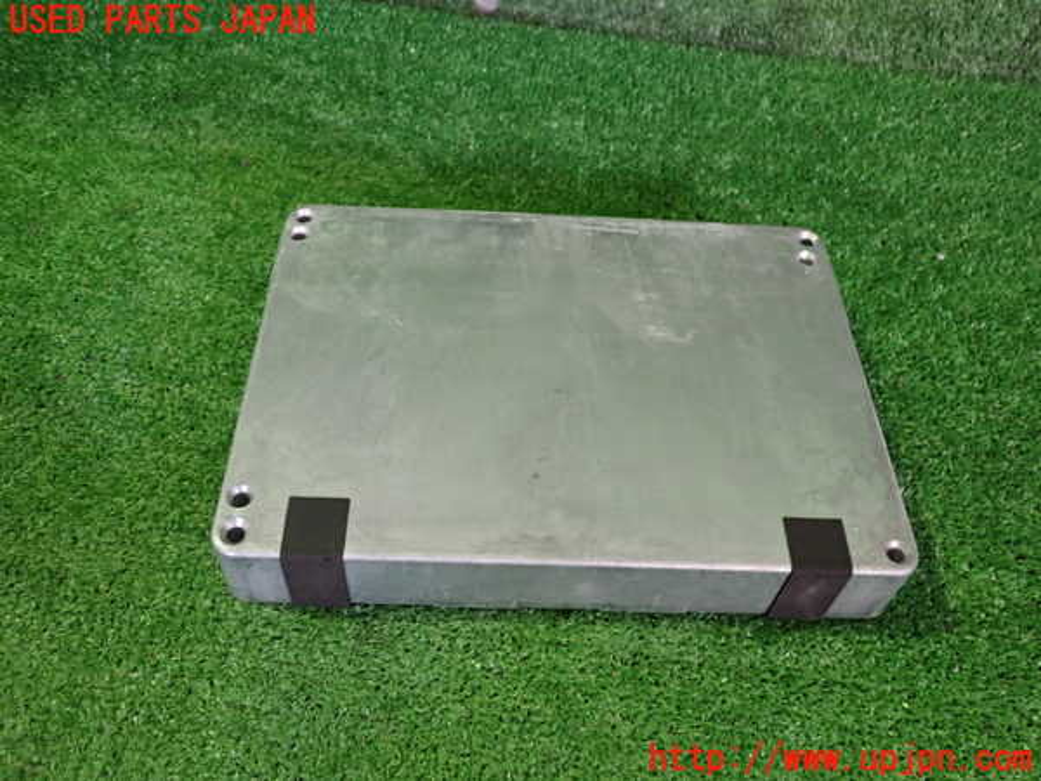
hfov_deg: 60.0
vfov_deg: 46.8
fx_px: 902
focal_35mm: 30
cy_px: 390
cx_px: 520
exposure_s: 1/30
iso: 640
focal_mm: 5.4
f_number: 2.3
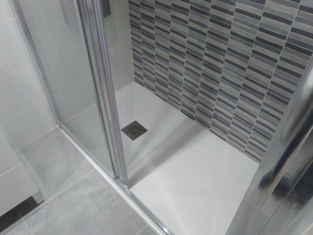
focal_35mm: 28
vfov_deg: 49.7
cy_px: 118
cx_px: 156
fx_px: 253
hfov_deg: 63.4
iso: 100
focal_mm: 2.34
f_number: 2.2
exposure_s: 1/33
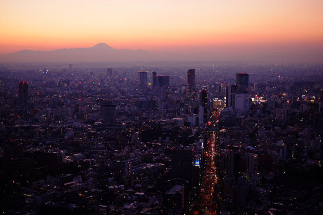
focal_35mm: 53
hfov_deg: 37.5
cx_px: 162
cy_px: 108
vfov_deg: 25.5
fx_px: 475
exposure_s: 1/350
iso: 800
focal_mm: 35
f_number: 1.4
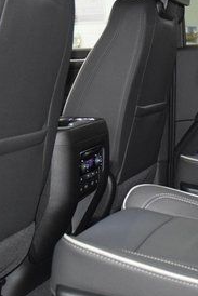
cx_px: 215
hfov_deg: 15.8
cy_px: 88
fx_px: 692
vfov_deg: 24.0
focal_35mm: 84
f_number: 3.8
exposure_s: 1/60
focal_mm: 24
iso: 3200
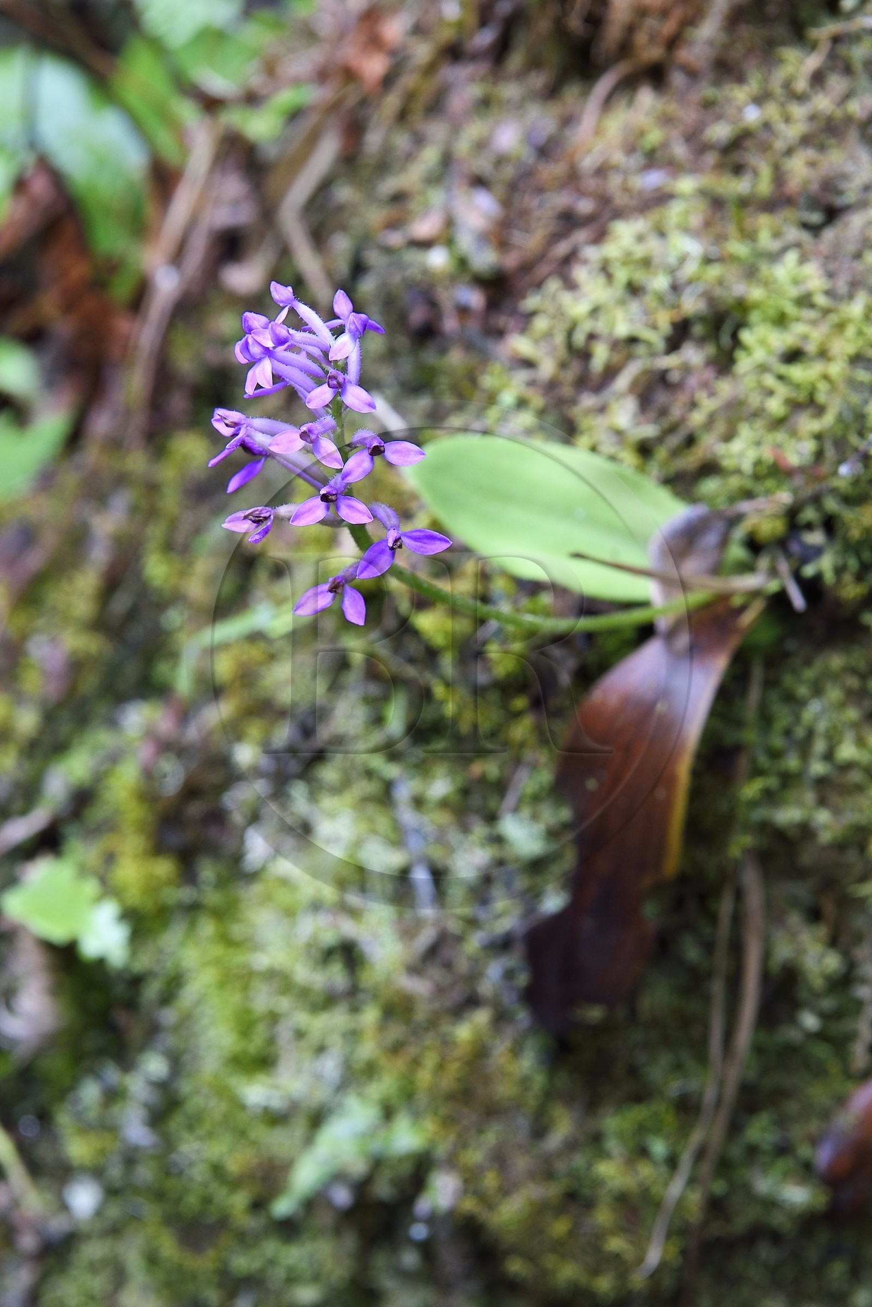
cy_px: 654
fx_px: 2543
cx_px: 436
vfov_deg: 28.8
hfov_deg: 19.5
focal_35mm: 70
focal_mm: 70
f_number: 8
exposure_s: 1/50
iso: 800
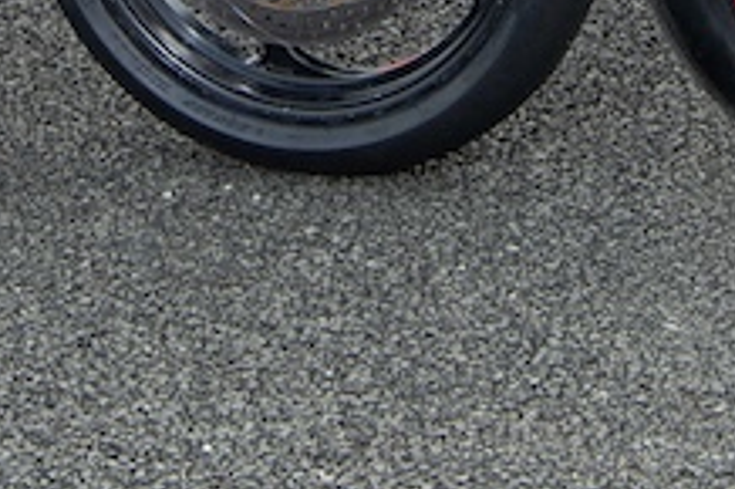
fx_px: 5937
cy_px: -988
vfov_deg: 4.5
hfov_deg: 7.1
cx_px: 700
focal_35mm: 291
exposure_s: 1/200
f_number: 10
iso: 320
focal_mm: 45
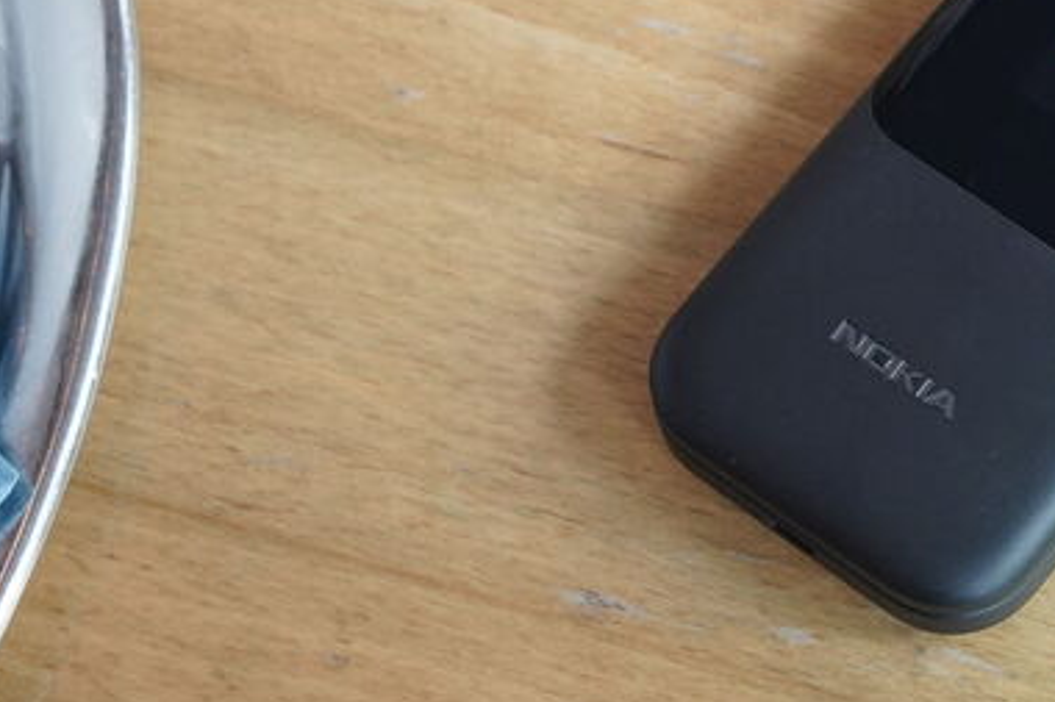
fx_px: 4072
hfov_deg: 14.4
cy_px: 250
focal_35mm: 139
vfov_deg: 9.9
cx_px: 1224
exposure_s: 1/250
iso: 5000
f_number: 5.6
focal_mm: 55
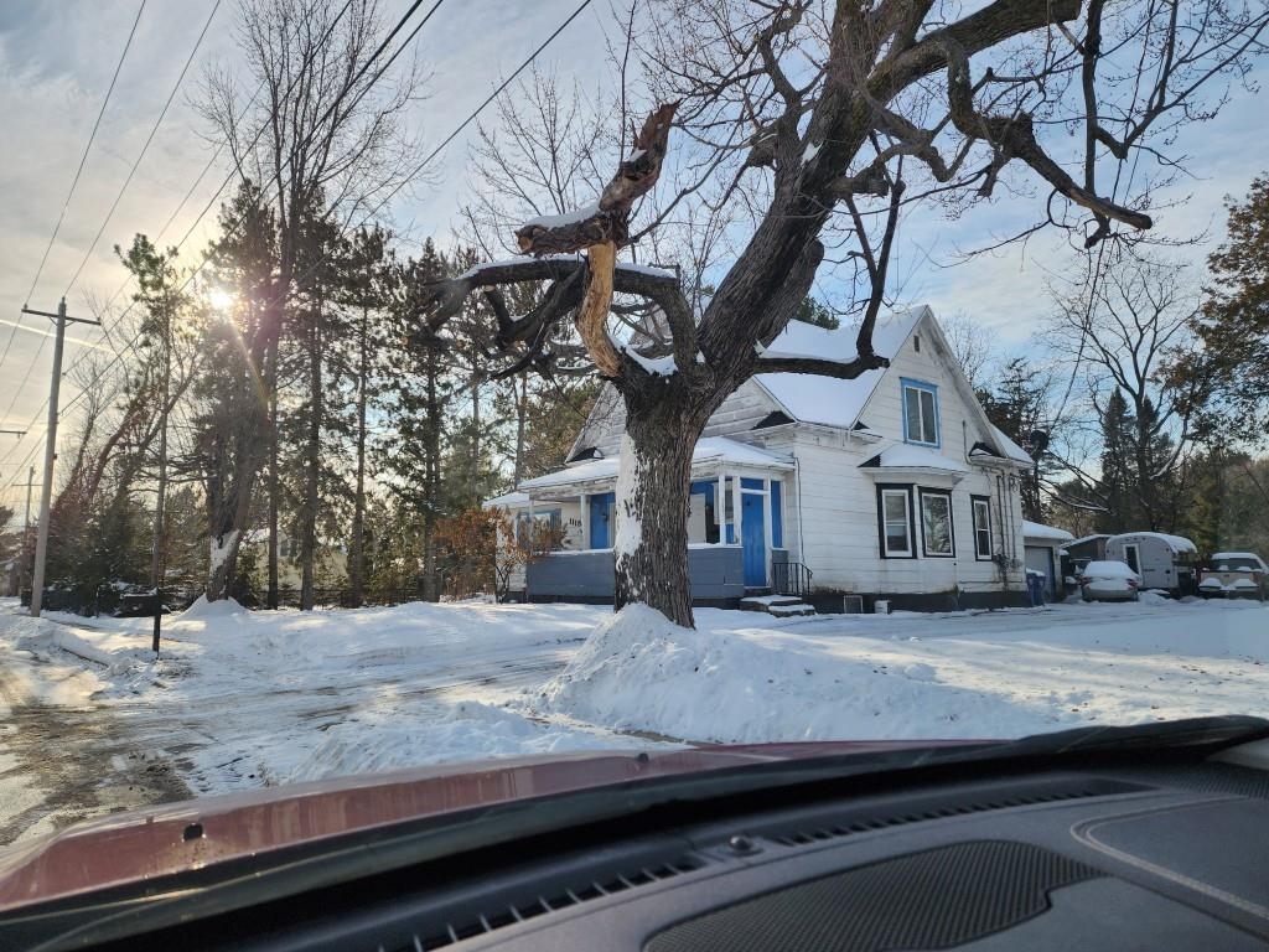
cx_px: 634
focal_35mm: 23
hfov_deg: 73.9
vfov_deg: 58.9
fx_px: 843
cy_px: 476
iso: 12
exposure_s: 1/654
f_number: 1.8
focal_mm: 6.4
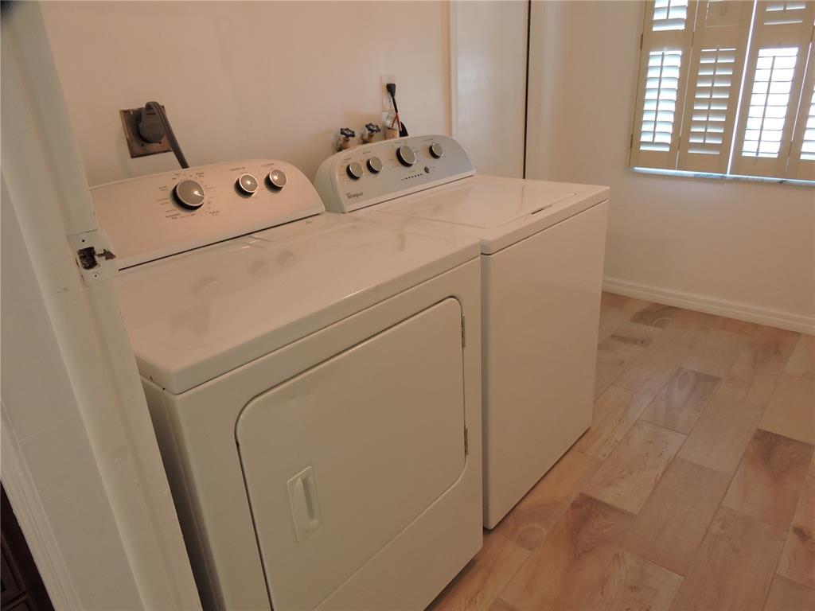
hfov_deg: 71.6
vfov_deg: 56.8
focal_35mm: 24
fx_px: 565
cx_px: 408
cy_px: 306
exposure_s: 1/30
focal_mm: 4.3
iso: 320
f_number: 3.3
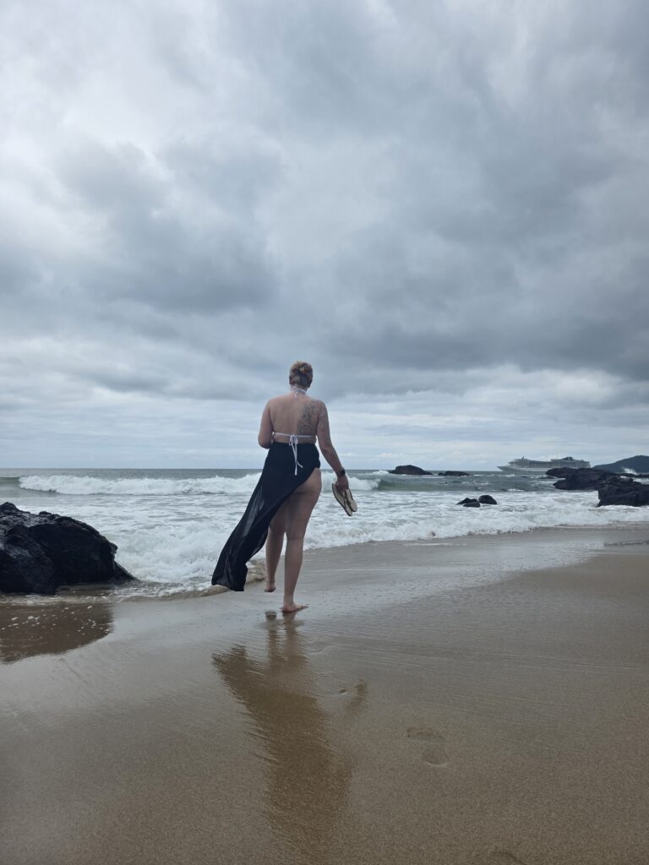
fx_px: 575
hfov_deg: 58.9
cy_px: 432
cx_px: 324
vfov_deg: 73.9
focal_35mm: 23
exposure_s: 1/7944
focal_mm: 6.3
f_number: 1.7
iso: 64
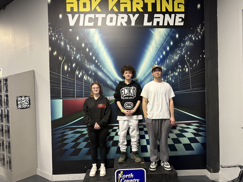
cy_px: 97
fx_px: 183
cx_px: 131
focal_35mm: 26
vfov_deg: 53.0
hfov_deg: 67.2
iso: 500
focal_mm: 6.76
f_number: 1.78
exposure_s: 1/50
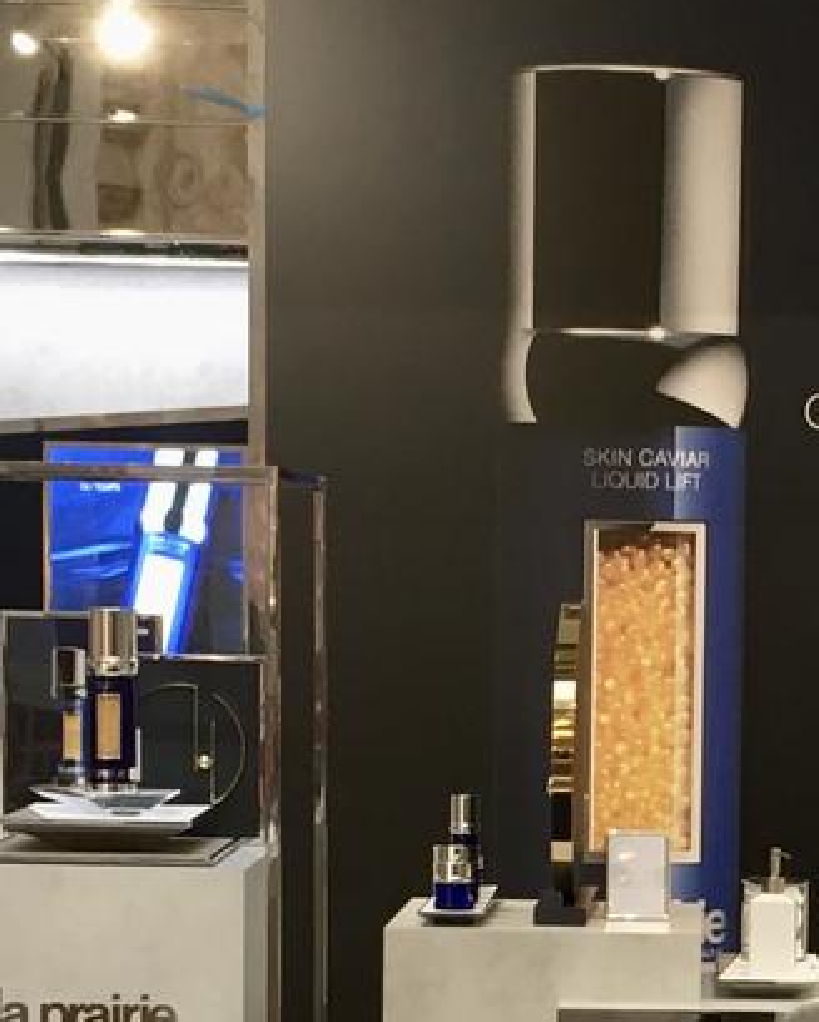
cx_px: 756
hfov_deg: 14.7
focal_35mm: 104
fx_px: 3148
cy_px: 953
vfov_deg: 18.1
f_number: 2.2
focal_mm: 4.15
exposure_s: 1/33
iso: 80
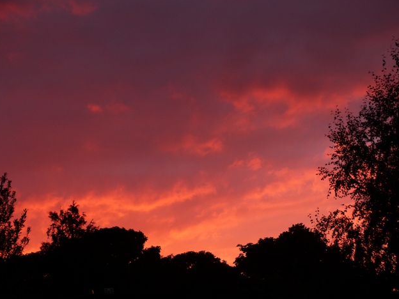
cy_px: 151
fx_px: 1406
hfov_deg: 16.1
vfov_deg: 12.1
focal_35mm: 122
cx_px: 196
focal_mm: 21.4
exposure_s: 1/60
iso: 125
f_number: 2.8
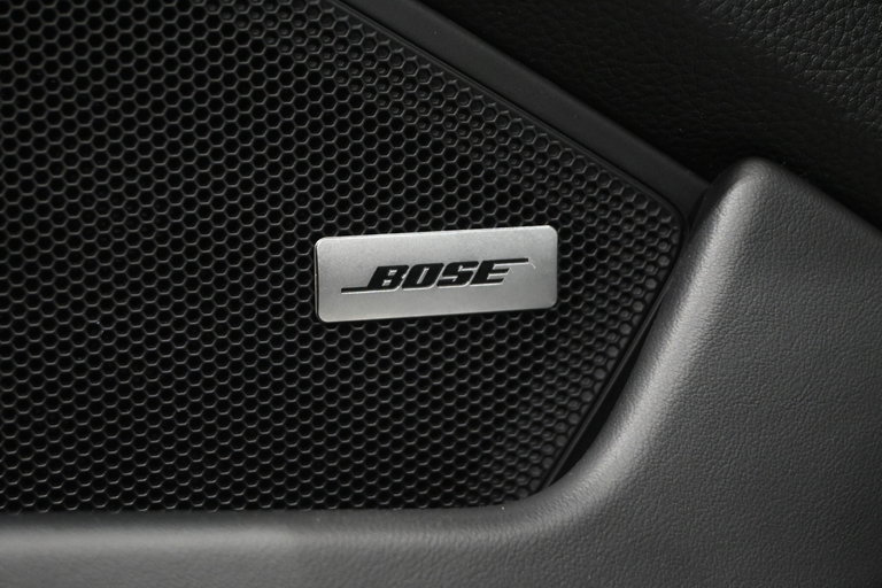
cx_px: 441
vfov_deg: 22.6
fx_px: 1470
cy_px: 294
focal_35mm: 60
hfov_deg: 33.4
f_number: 5.6
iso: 3600
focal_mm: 40
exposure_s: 1/60
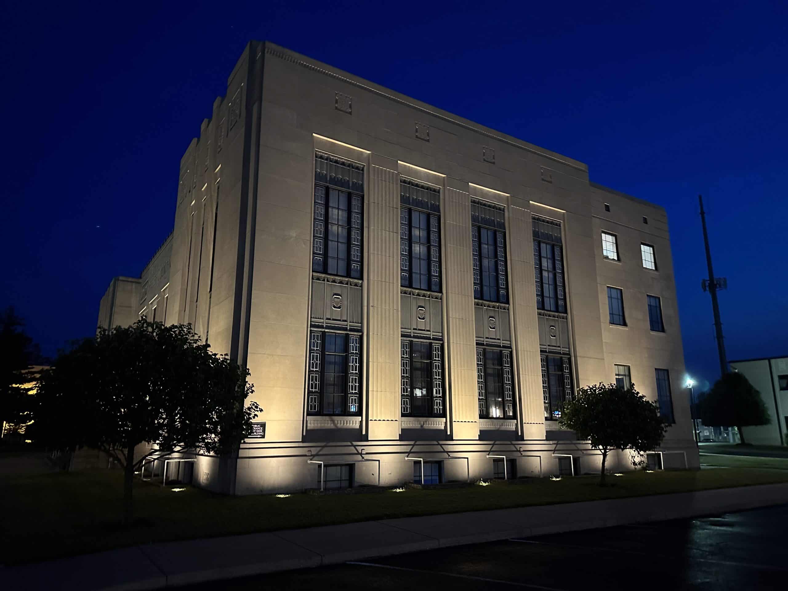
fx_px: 546
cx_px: 394
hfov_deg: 71.6
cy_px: 296
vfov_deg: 56.8
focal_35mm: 24
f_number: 1.78
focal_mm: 6.86
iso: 1600
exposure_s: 1/30
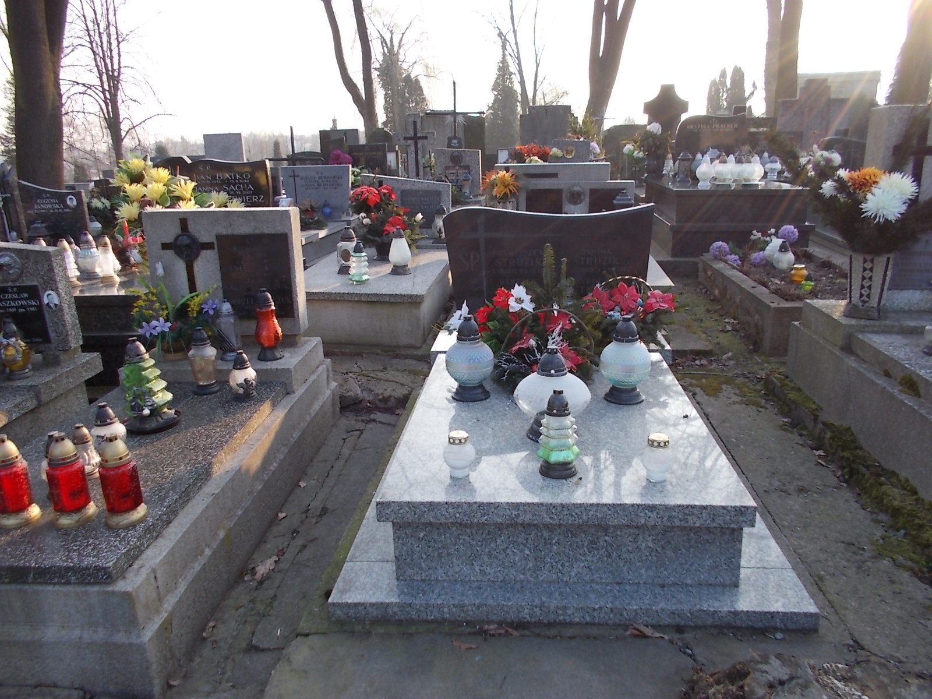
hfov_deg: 67.3
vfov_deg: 53.1
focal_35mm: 26
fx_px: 700
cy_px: 350
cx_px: 466
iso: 80
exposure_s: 1/160
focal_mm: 4.6
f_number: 3.2
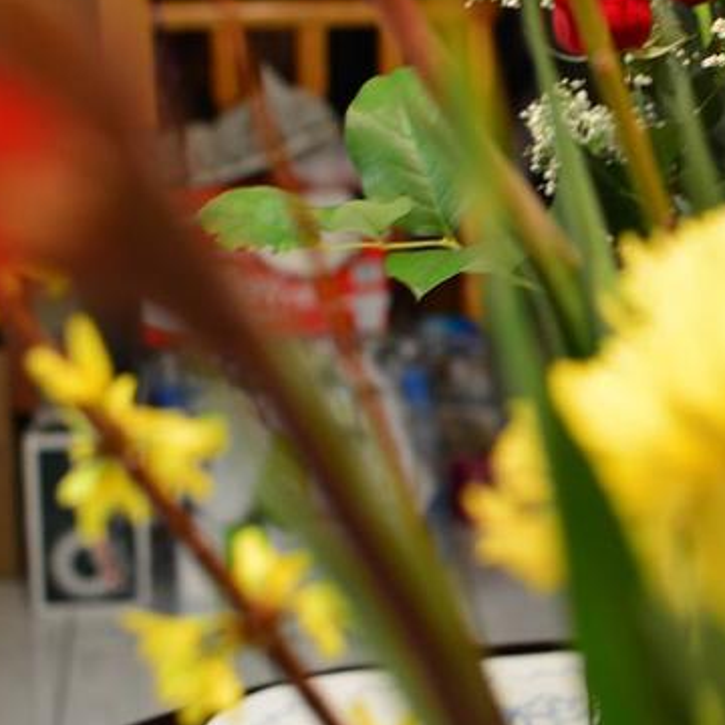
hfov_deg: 17.3
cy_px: 278
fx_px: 2344
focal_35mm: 99
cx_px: 685
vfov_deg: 17.6
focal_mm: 35
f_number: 3.2
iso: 400
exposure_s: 1/15
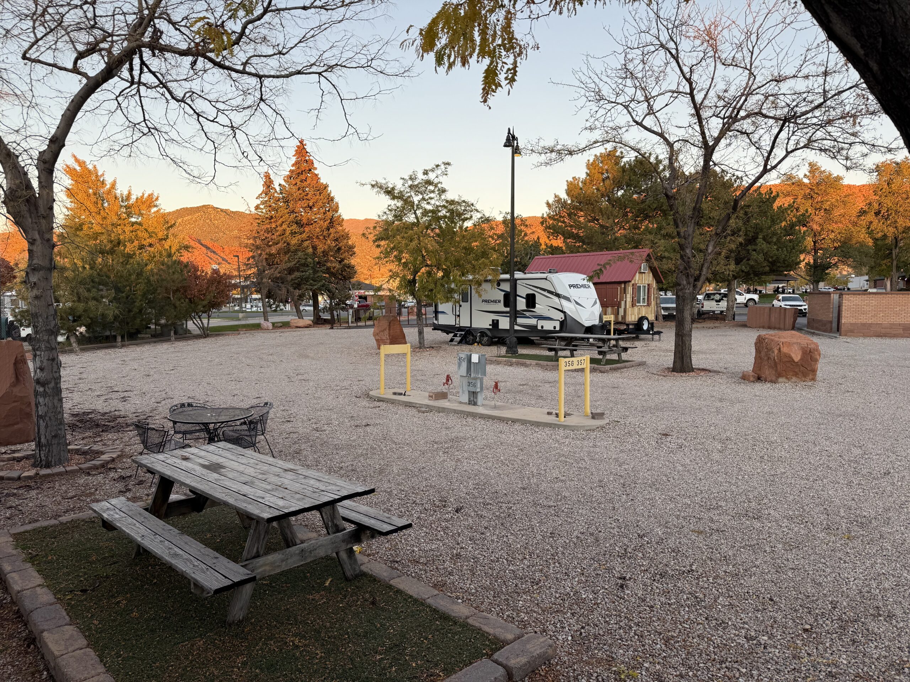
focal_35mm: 24
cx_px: 455
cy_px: 341
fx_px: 631
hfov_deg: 71.6
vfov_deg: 56.8
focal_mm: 6.76
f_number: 1.78
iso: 64
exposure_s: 1/263
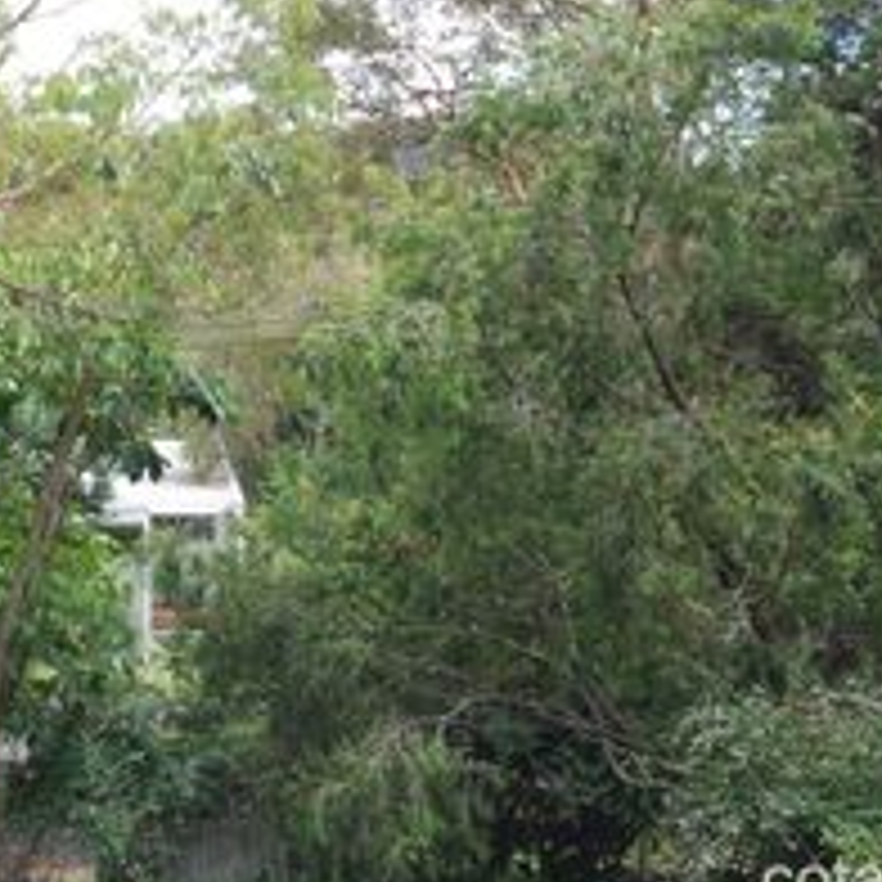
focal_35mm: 61
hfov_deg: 26.5
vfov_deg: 27.9
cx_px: -14
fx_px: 1758
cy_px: 268
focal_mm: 20
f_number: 5.6
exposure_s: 1/125
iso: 160
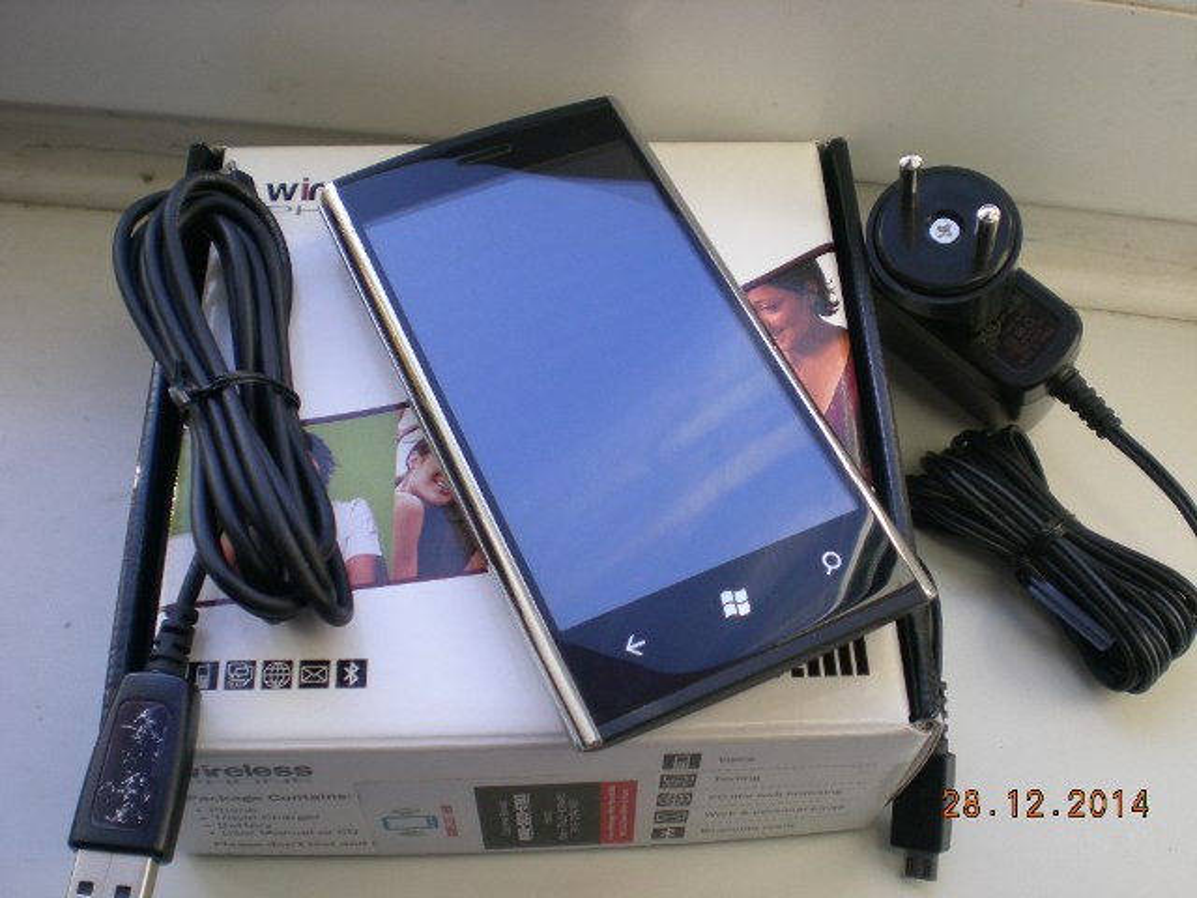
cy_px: 449
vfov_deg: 37.7
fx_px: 1314
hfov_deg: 49.0
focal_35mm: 38
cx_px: 598
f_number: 3.1
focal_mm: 6.3
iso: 102
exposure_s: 1/59.8
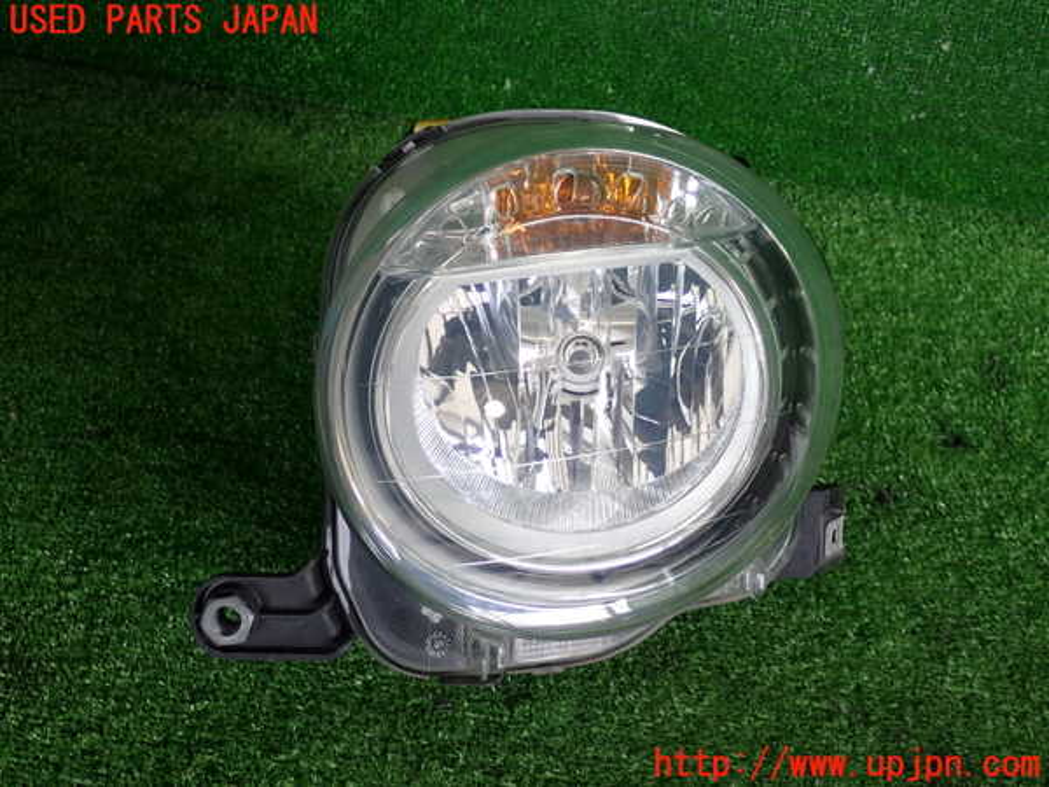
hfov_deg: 40.4
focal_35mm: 47
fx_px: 1424
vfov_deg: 30.9
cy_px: 394
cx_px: 524
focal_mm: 8.4
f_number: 3.1
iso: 200
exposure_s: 1/100
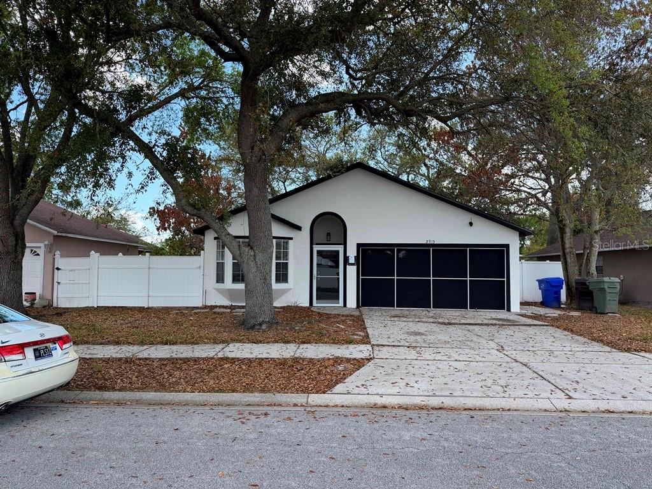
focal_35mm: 24
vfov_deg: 56.8
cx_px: 326
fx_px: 452
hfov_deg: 71.6
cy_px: 244
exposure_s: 1/1553
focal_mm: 6.76
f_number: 1.78
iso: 100
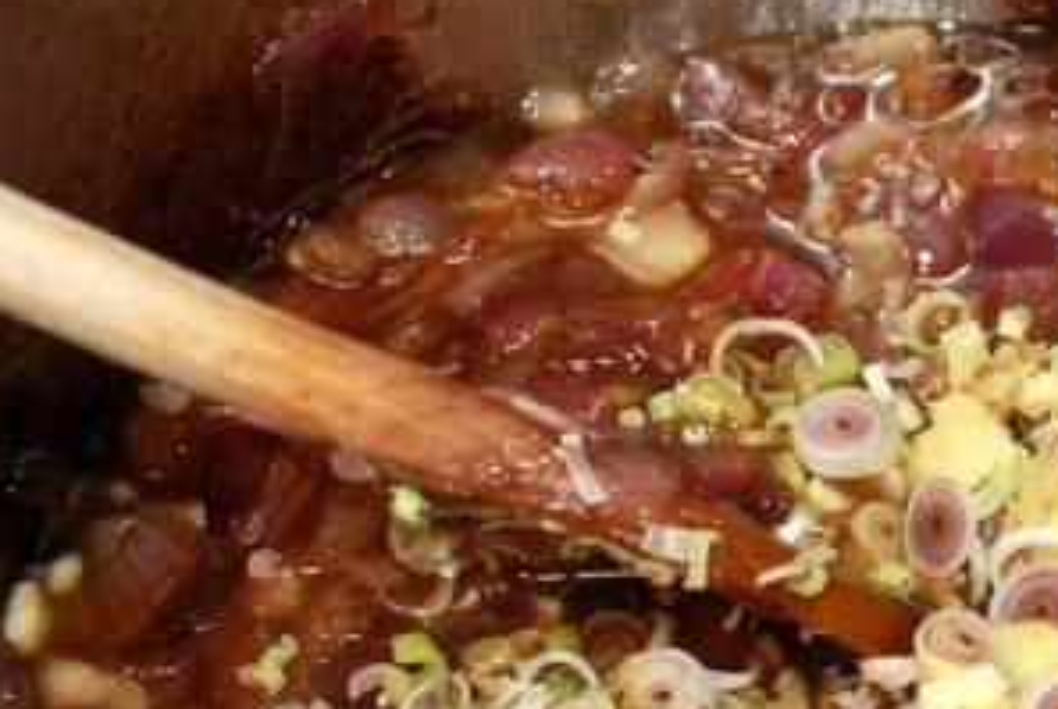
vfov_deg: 15.2
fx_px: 2619
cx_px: 994
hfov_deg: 22.2
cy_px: 648
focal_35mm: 89
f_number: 3.8
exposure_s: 1/60
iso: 200
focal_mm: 22
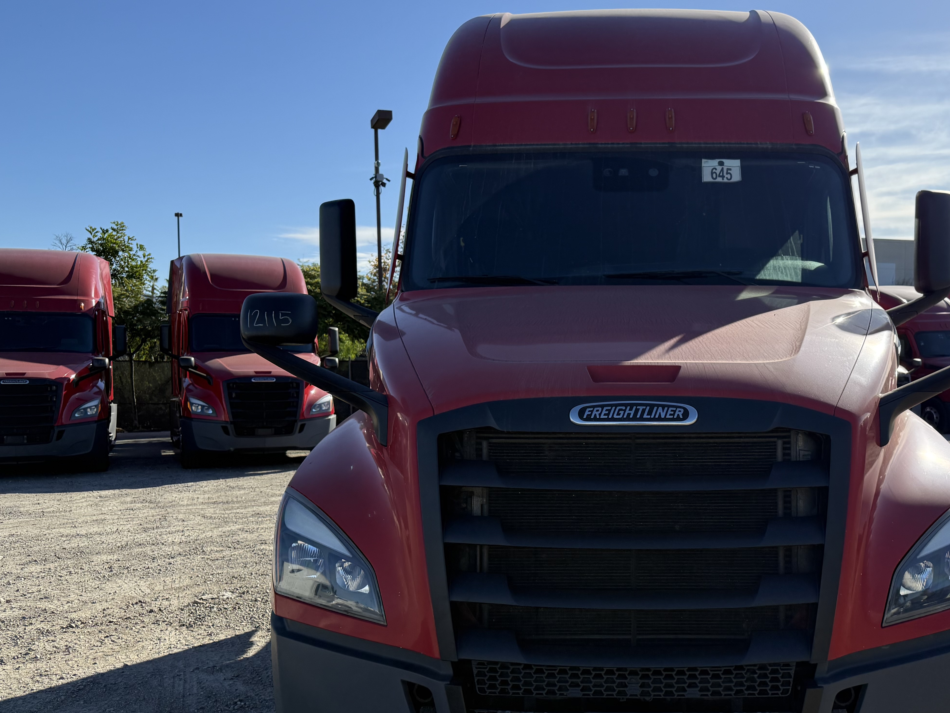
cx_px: 620
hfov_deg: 51.8
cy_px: 402
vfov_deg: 40.6
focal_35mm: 35
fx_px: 961
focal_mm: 6.76
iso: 125
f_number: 1.78
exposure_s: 1/6173
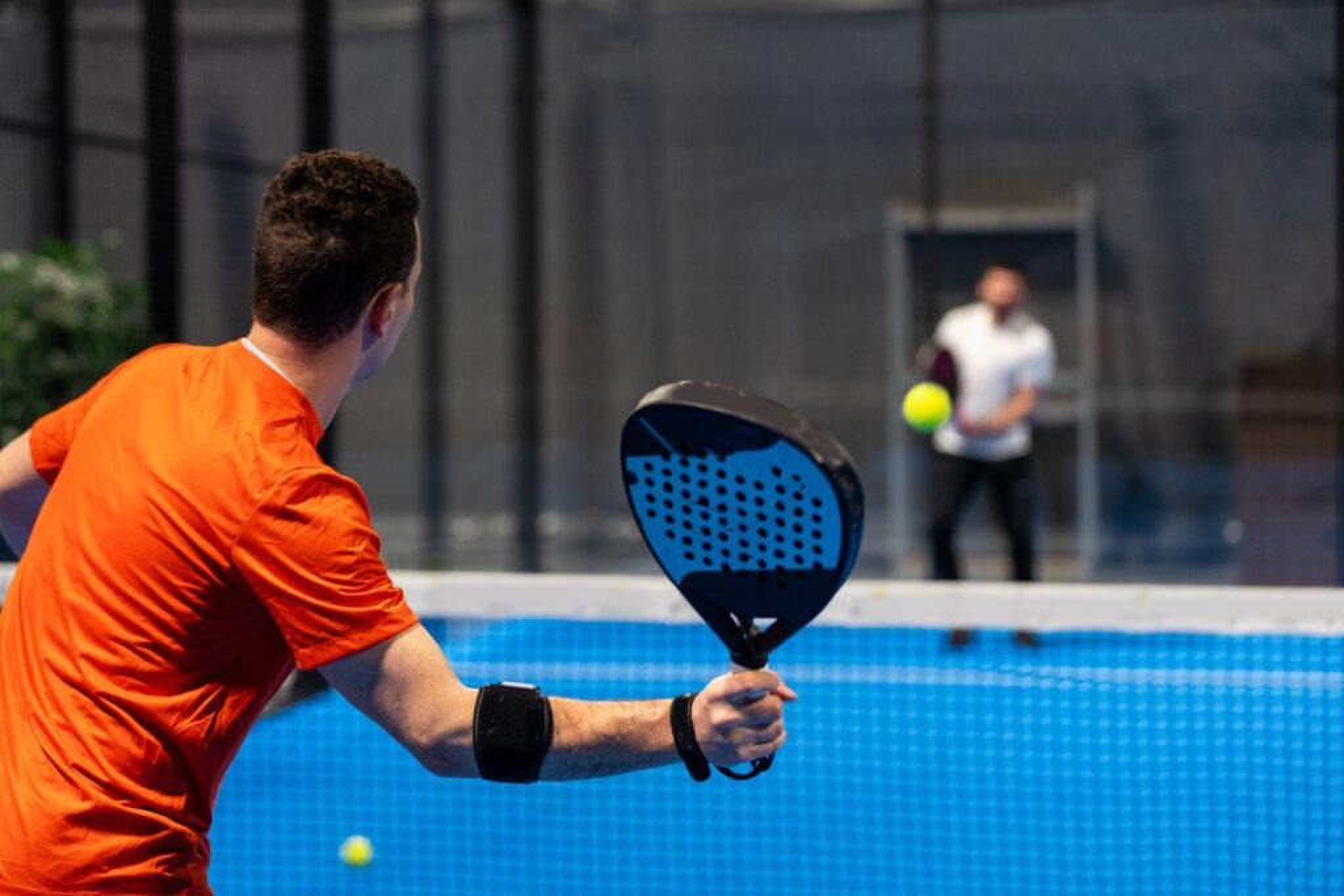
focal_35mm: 88
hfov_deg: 23.1
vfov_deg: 15.5
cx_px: 672
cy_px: 448
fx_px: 3286
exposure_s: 1/320
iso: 1250
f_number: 2.8
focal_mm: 88
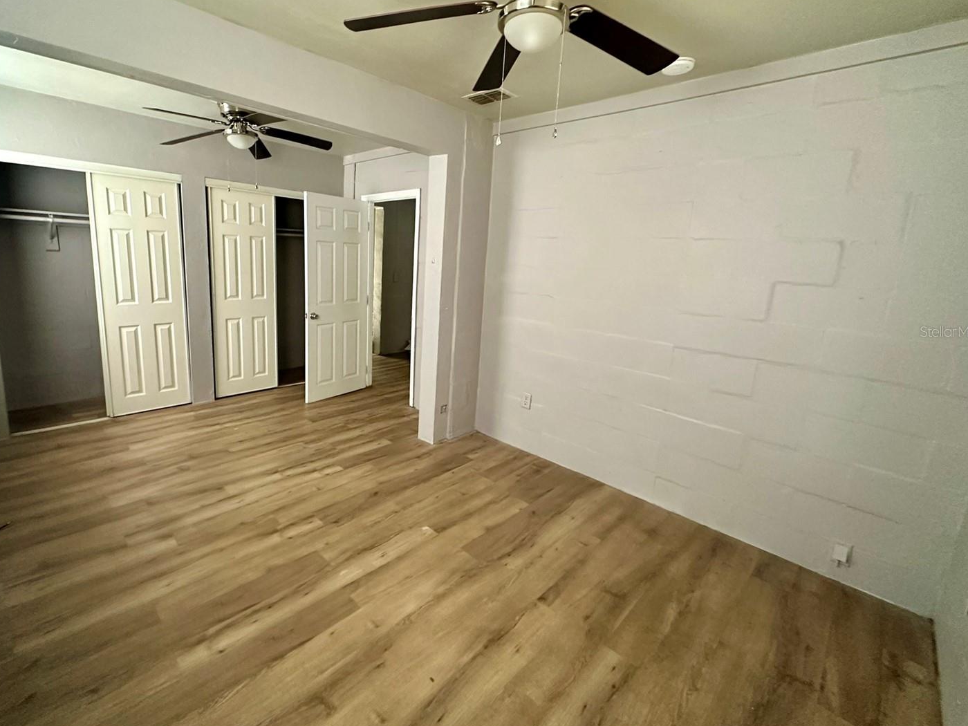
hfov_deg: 94.1
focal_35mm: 16
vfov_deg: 77.9
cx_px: 432
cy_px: 331
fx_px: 447
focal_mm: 2.22
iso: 500
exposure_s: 1/60
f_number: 2.2
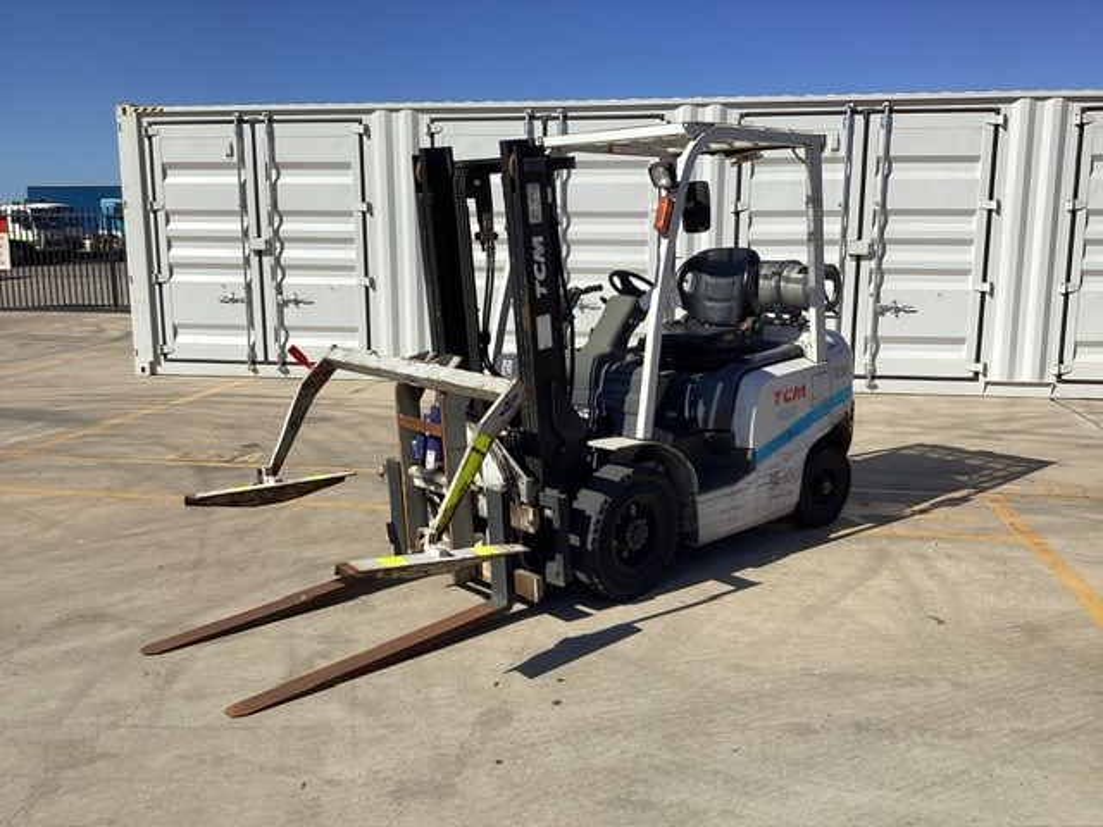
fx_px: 988
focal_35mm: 31
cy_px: 414
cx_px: 552
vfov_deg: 45.4
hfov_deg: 58.4
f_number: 2.4
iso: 25
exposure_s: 1/2331
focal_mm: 3.3
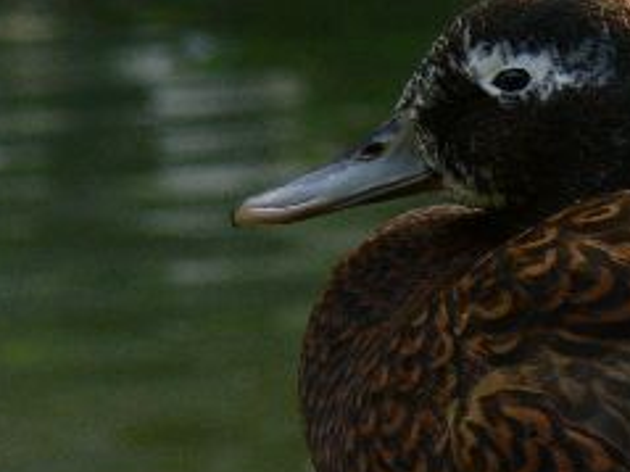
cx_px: 559
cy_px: 406
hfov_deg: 4.1
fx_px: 8895
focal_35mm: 489
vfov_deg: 3.0
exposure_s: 1/30
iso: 80
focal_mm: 31
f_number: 3.6
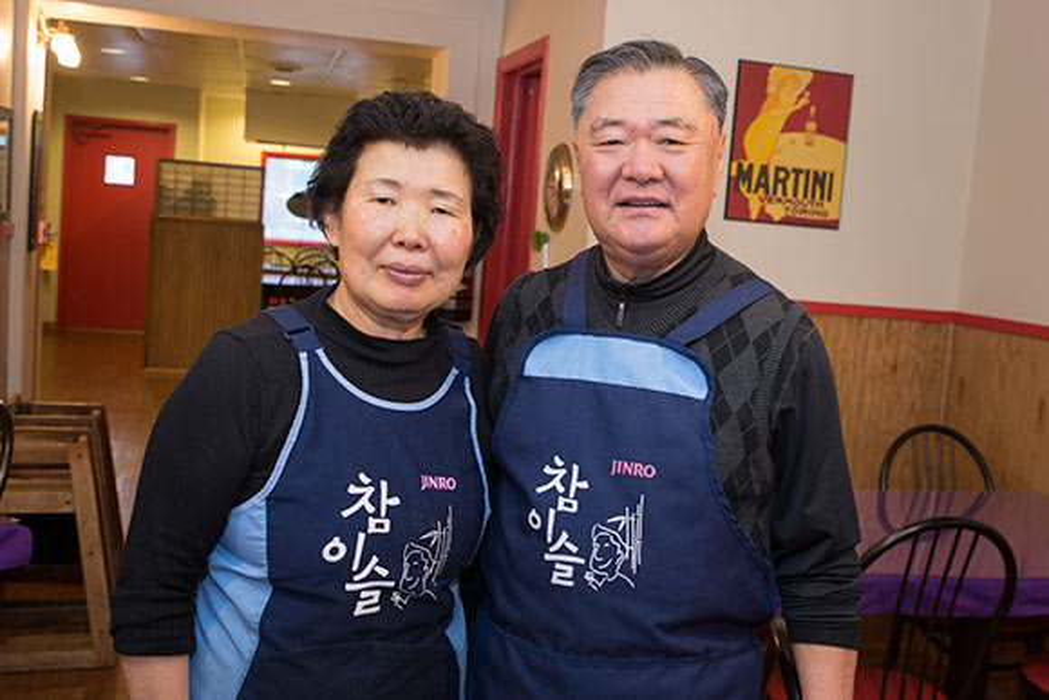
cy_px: 350
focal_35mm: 30
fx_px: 874
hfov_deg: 61.9
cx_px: 524
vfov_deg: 43.6
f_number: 5.6
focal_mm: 30
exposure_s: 1/60
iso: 1250
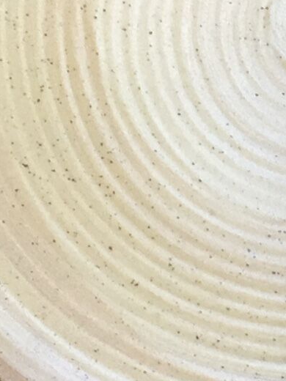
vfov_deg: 10.9
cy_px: 194
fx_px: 2005
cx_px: 602
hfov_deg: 7.8
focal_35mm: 182
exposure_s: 1/100
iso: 50
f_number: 2.2
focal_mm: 4.15
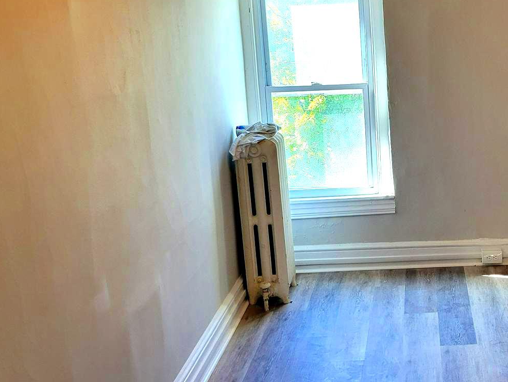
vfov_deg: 27.0
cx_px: 443
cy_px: 151
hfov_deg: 33.9
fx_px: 793
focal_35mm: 54
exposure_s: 1/120
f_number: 1.8
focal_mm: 5.4
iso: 125
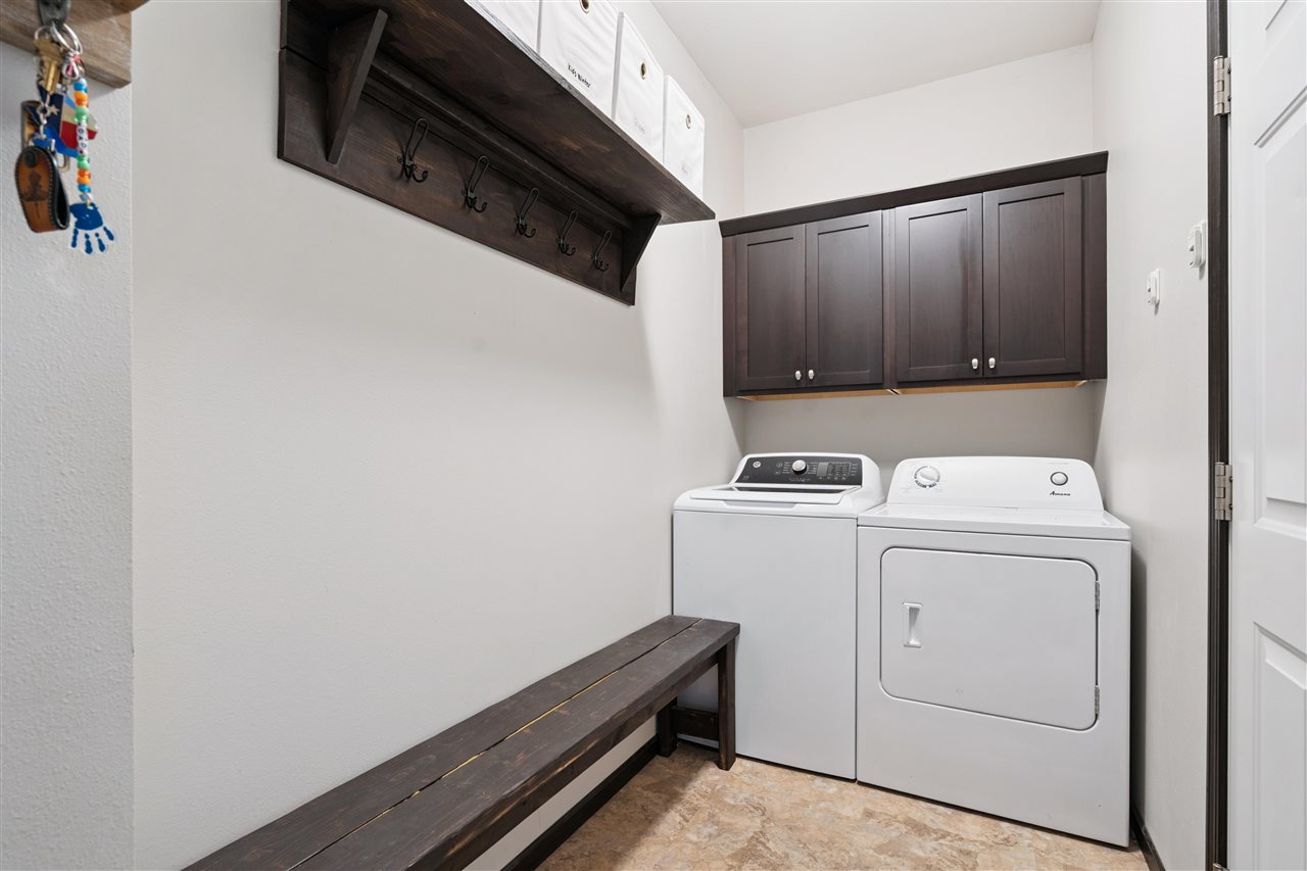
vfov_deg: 70.4
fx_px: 617
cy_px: 436
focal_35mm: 17
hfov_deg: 93.3
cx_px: 654
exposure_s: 1/2
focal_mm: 17
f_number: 8
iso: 400
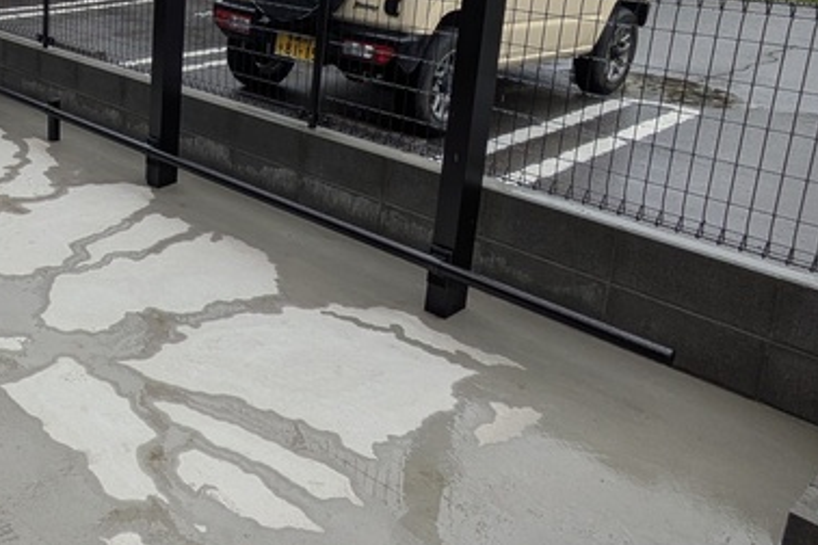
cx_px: -24
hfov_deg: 43.4
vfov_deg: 33.8
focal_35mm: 37
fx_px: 841
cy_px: 41
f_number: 2.2
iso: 50
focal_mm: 1.83
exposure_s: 1/782
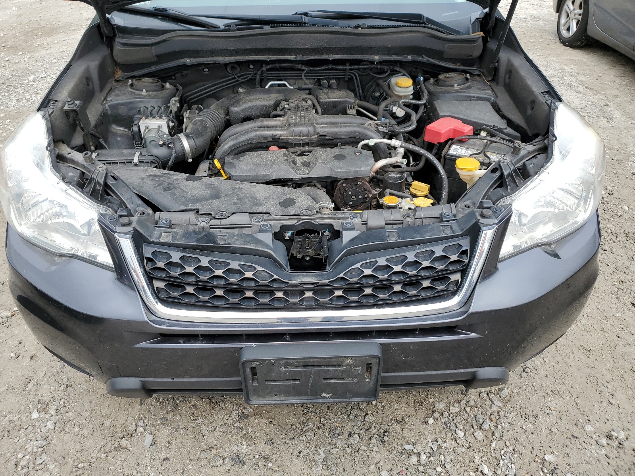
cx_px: 318
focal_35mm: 26
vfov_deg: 53.1
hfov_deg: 67.3
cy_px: 238
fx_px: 477
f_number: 1.5
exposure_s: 1/1000
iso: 50
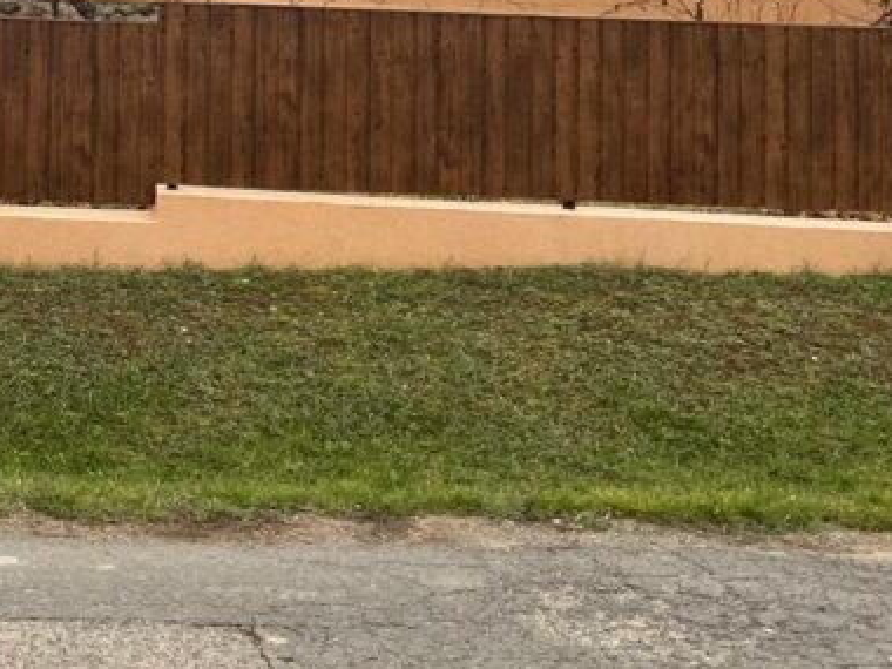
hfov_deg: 25.9
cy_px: -148
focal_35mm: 70
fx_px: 1804
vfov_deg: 19.7
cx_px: -61
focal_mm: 4.2
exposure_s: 1/150
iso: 32
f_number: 1.6
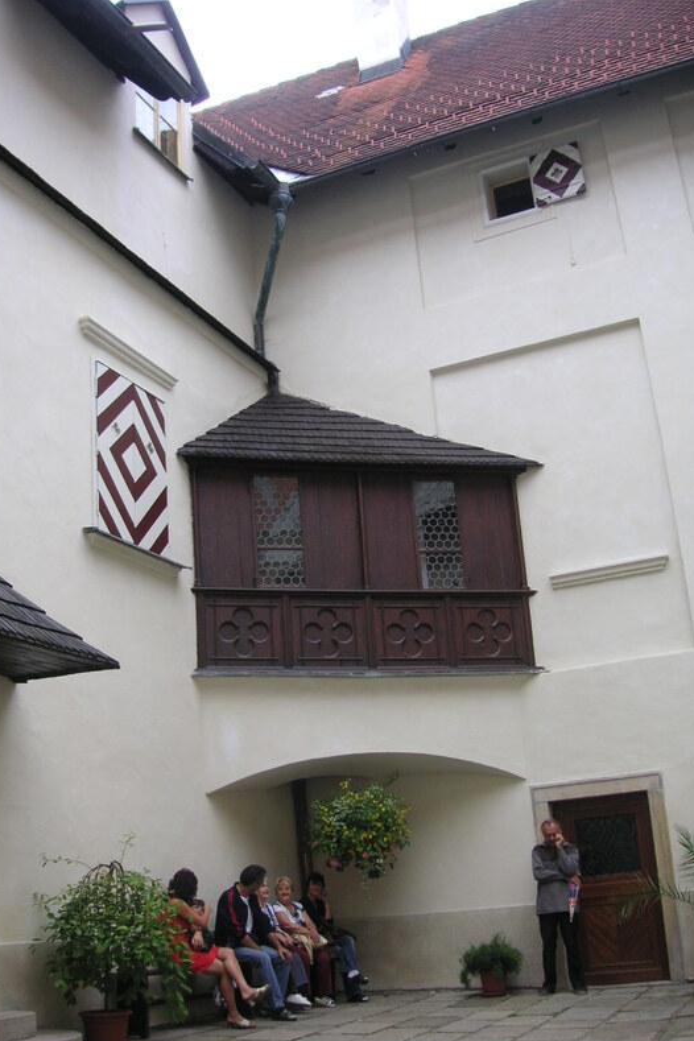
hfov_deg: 34.2
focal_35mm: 39
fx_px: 1128
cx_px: 315
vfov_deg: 49.6
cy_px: 525
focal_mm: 6.1
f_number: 2.8
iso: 50
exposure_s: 1/250
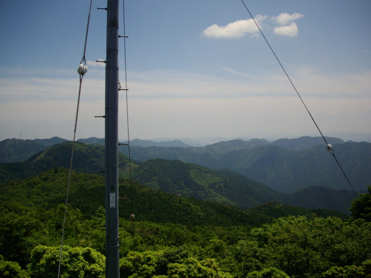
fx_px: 397
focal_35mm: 37
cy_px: 139
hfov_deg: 50.1
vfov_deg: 38.7
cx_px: 186
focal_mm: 6.2
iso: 100
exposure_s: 1/800
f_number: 5.6
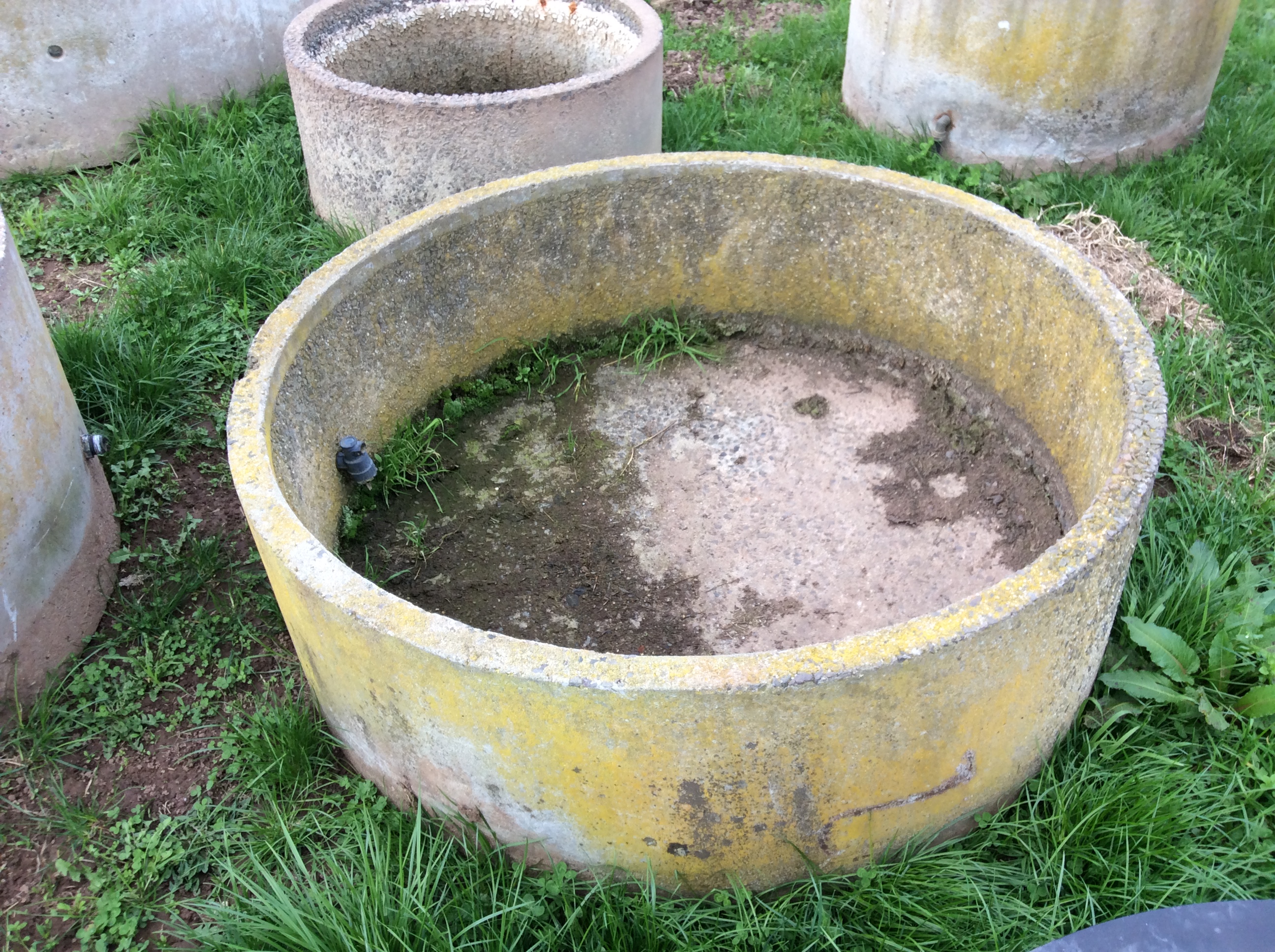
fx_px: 1177
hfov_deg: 56.9
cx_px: 638
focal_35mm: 32
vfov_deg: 44.1
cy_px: 476
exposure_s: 1/210
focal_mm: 3.3
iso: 32
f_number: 2.4
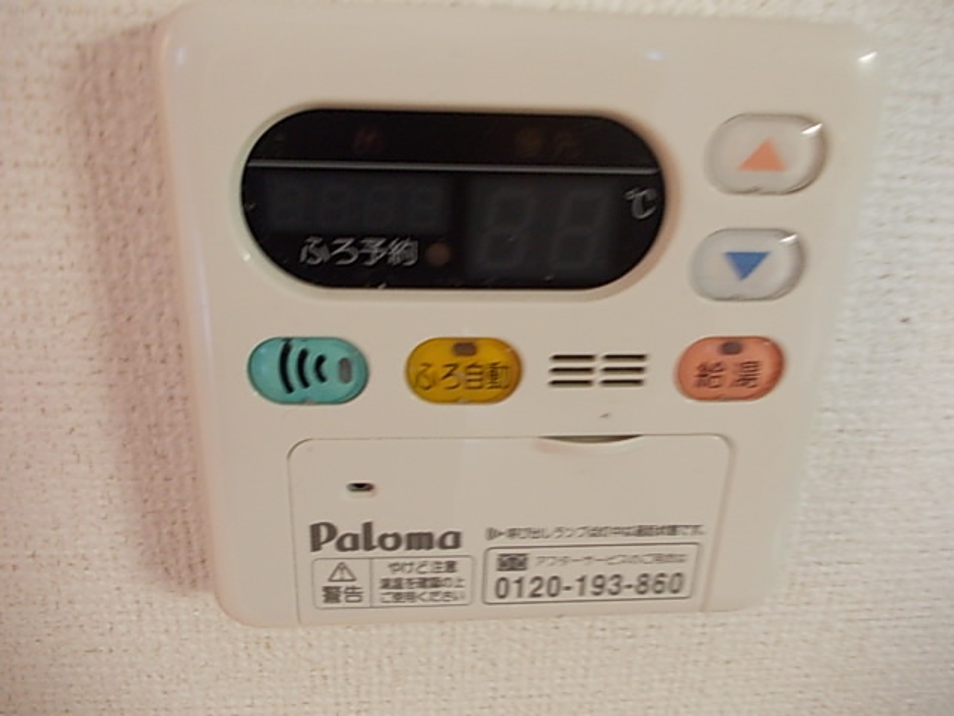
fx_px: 772
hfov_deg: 63.4
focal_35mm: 28
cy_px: 358
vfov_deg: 49.7
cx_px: 477
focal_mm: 4
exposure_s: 1/5
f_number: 2.7
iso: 200
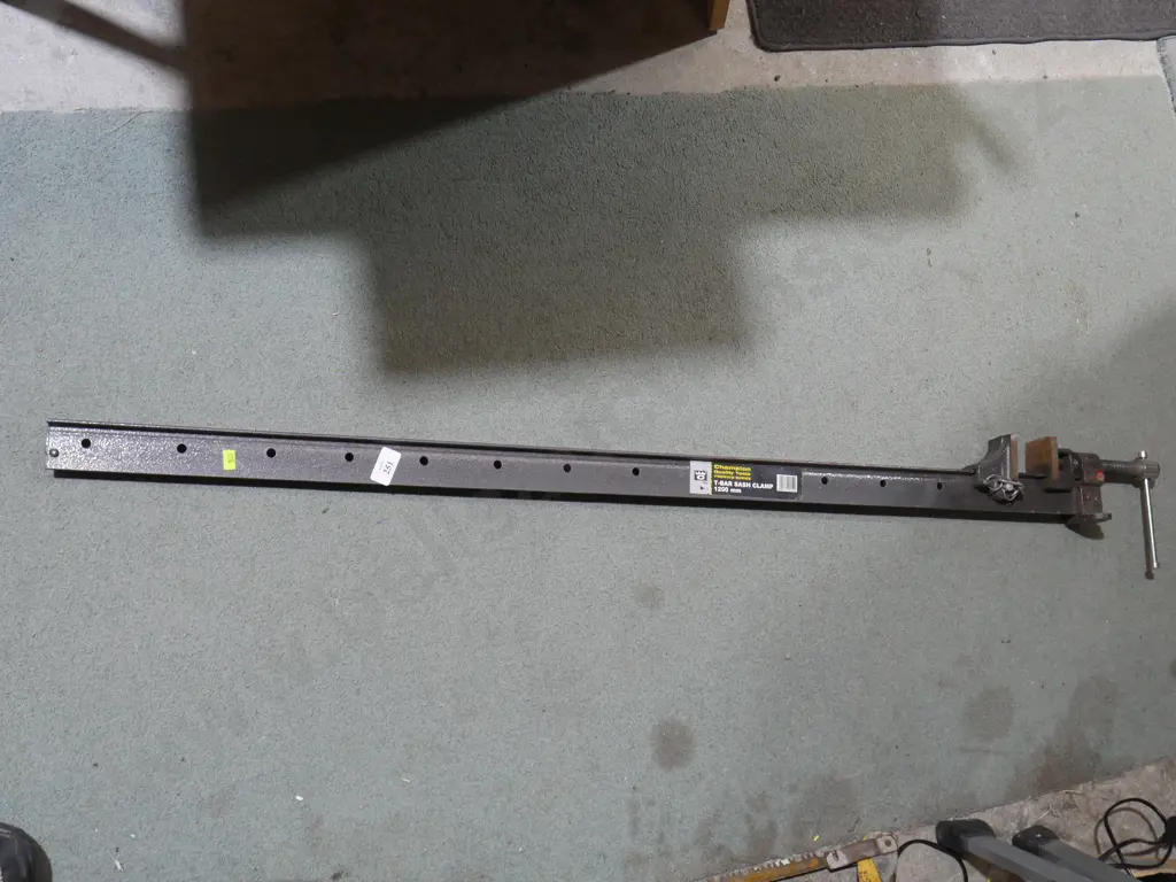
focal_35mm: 32
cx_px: 588
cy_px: 441
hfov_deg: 56.8
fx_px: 1087
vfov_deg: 44.2
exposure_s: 1/60
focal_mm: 16
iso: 1250
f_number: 5.6
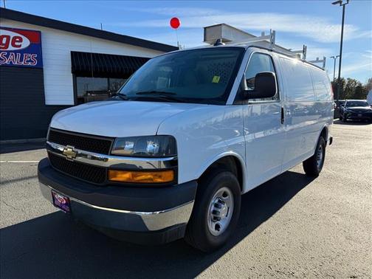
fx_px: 258
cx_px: 186
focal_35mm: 24
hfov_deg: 71.6
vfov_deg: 56.8
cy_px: 140
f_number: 1.78
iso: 100
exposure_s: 1/3145
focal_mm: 6.76
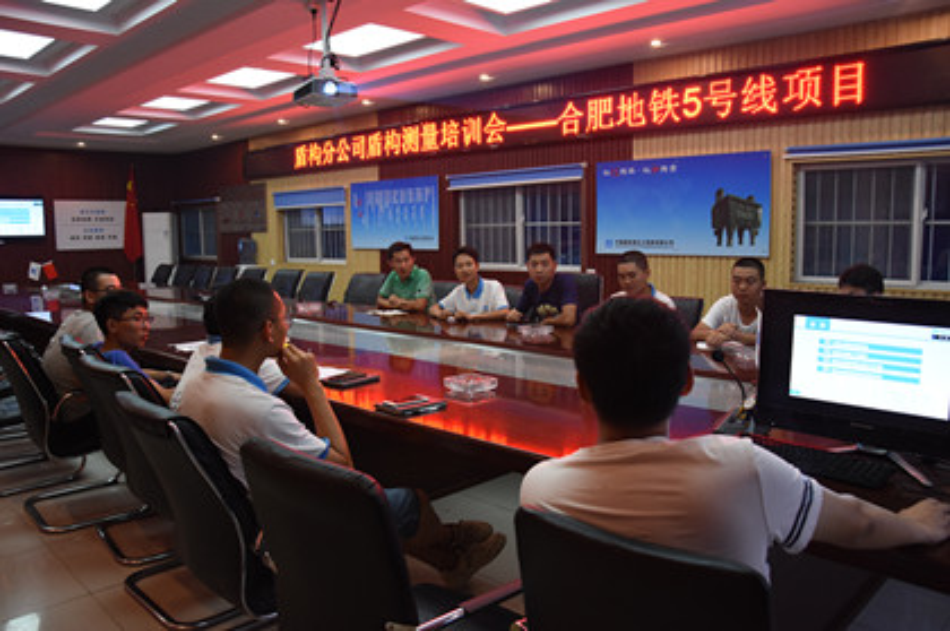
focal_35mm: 27
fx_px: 712
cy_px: 316
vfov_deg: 47.8
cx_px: 475
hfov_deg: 67.4
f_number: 4
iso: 1250
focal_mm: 18
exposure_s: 1/60
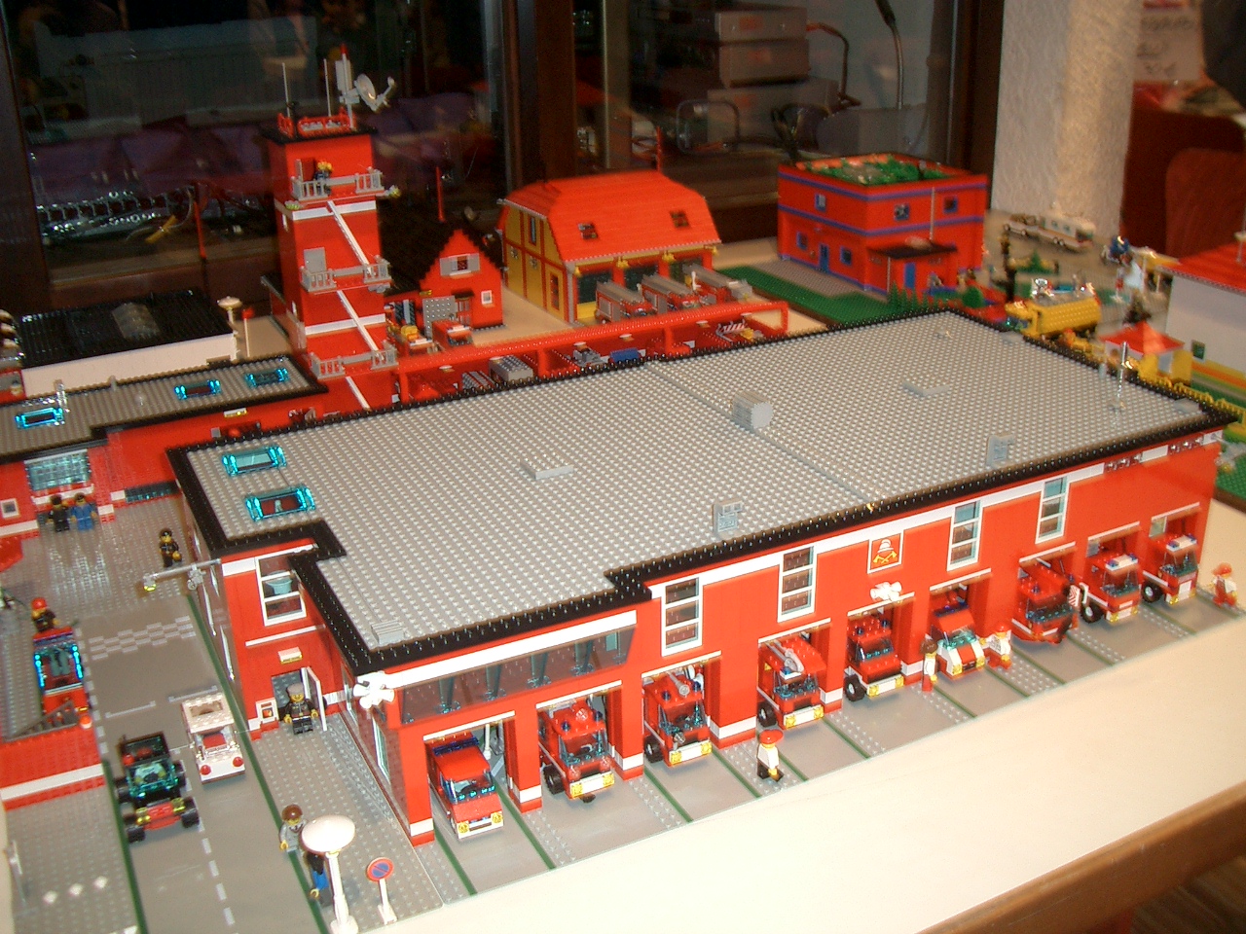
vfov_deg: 40.7
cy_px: 467
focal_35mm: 35
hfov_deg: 52.6
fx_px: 1260
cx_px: 623
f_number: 2.6
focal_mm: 5.8
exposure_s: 1/40
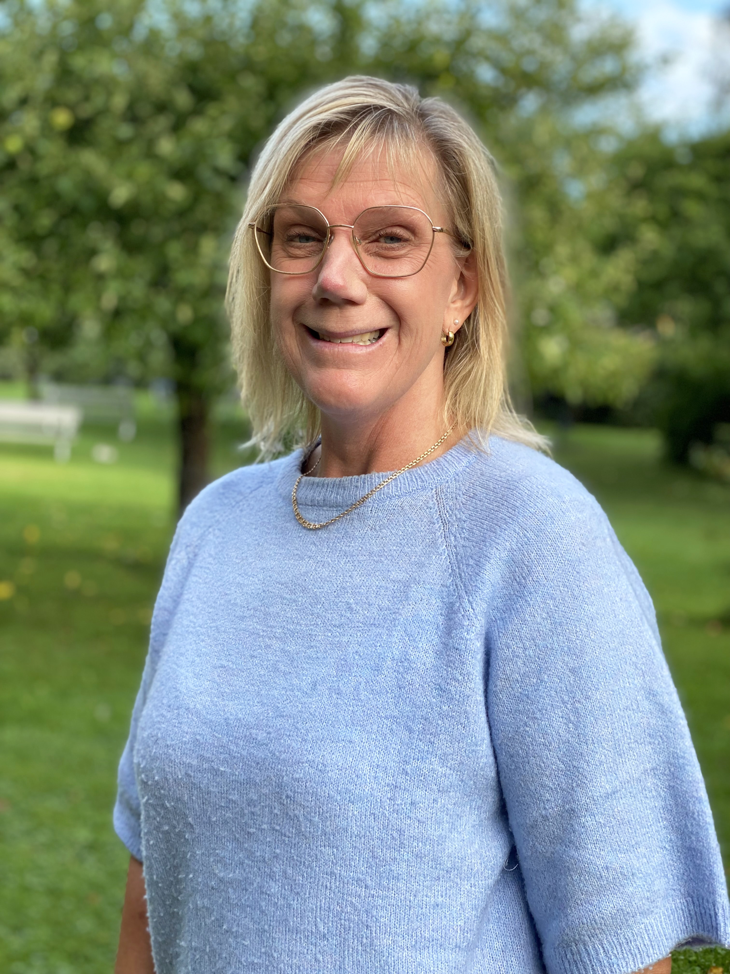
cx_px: 365
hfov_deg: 28.0
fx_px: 1462
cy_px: 487
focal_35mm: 52
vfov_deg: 36.8
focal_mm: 6
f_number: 2
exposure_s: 1/122
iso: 20
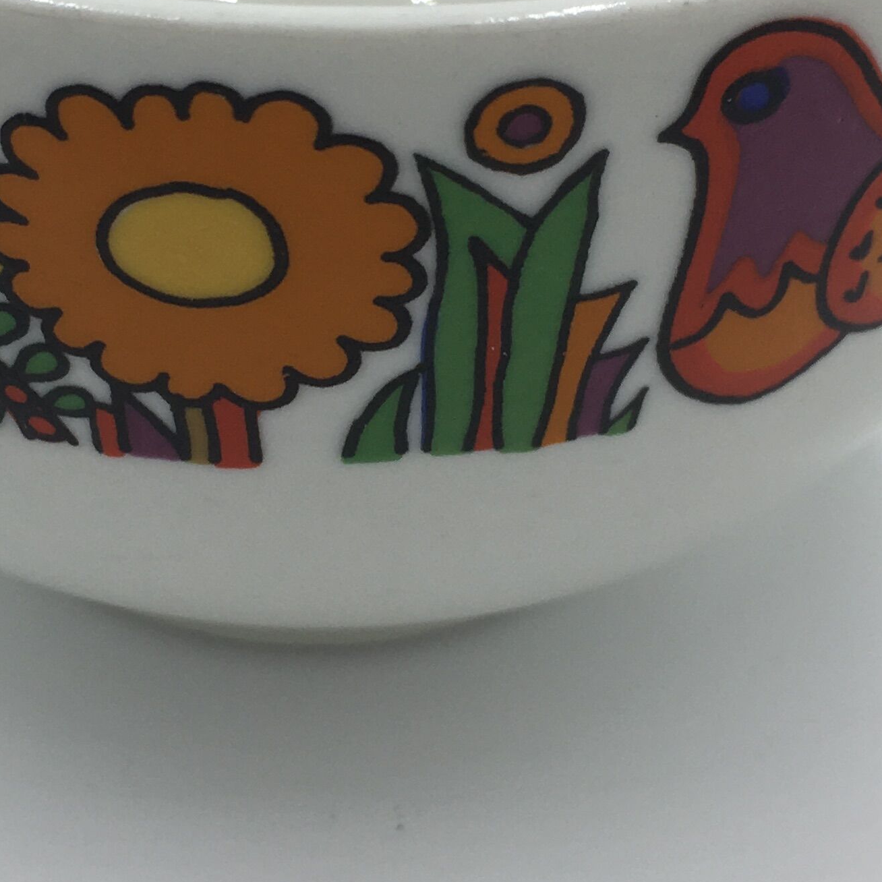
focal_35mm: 79
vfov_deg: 21.8
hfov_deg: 21.9
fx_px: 2277
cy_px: 260
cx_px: 328
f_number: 2.2
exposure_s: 1/167
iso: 25
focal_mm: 4.15
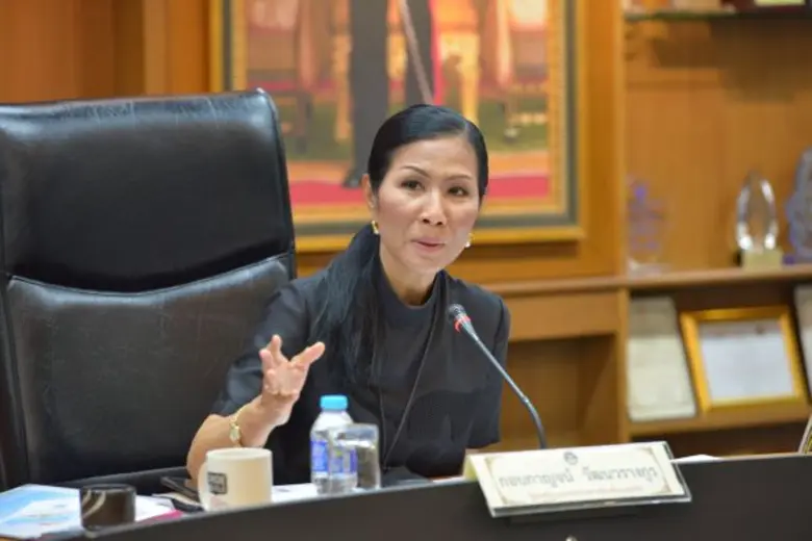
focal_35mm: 185
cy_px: 270
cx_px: 406
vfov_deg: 7.4
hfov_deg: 11.1
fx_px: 4172
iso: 3200
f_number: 4.8
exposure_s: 1/125
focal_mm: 185
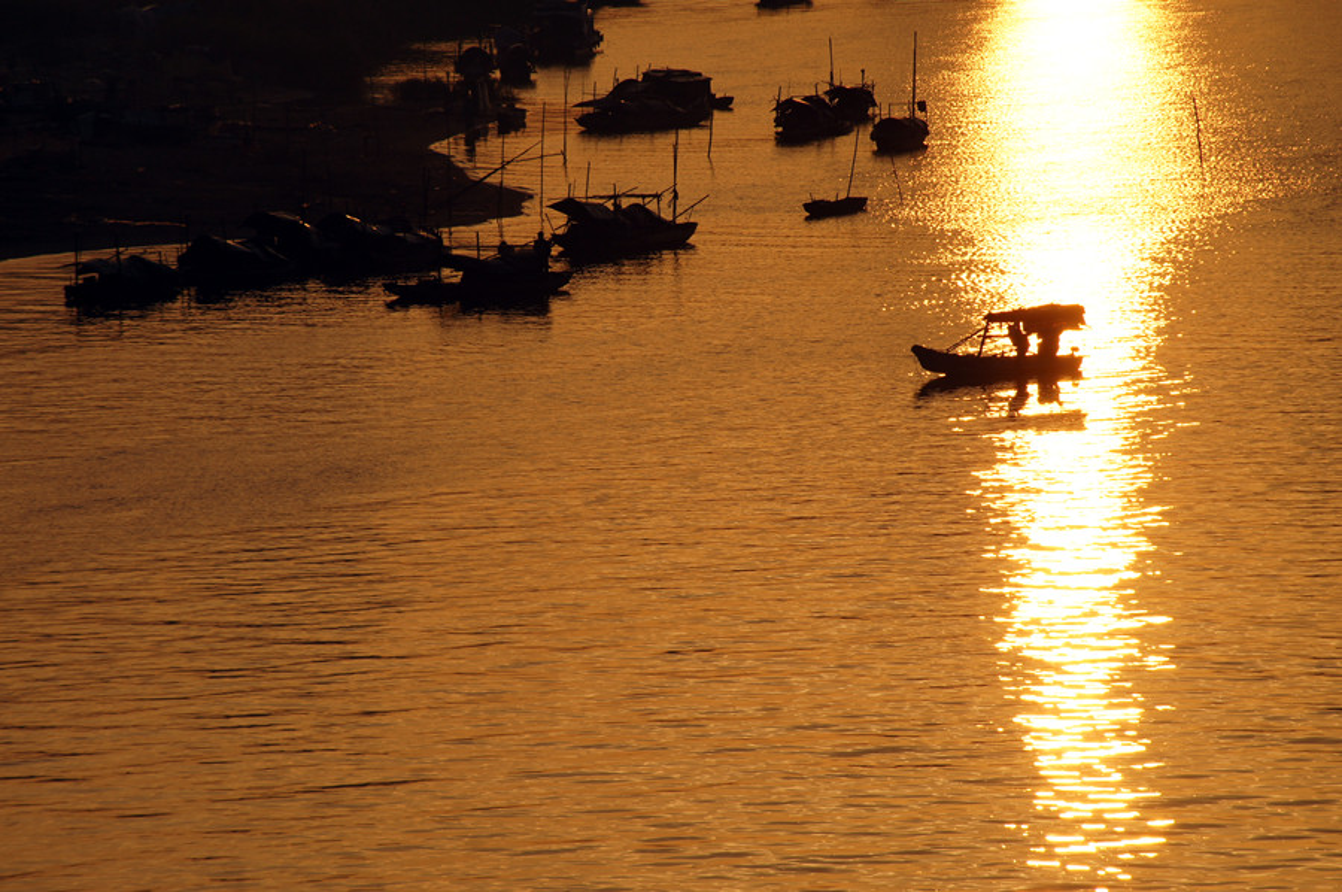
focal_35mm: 300
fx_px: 11171
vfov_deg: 4.6
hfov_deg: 6.9
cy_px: 446
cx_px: 671
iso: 100
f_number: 9
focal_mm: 200
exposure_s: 1/800
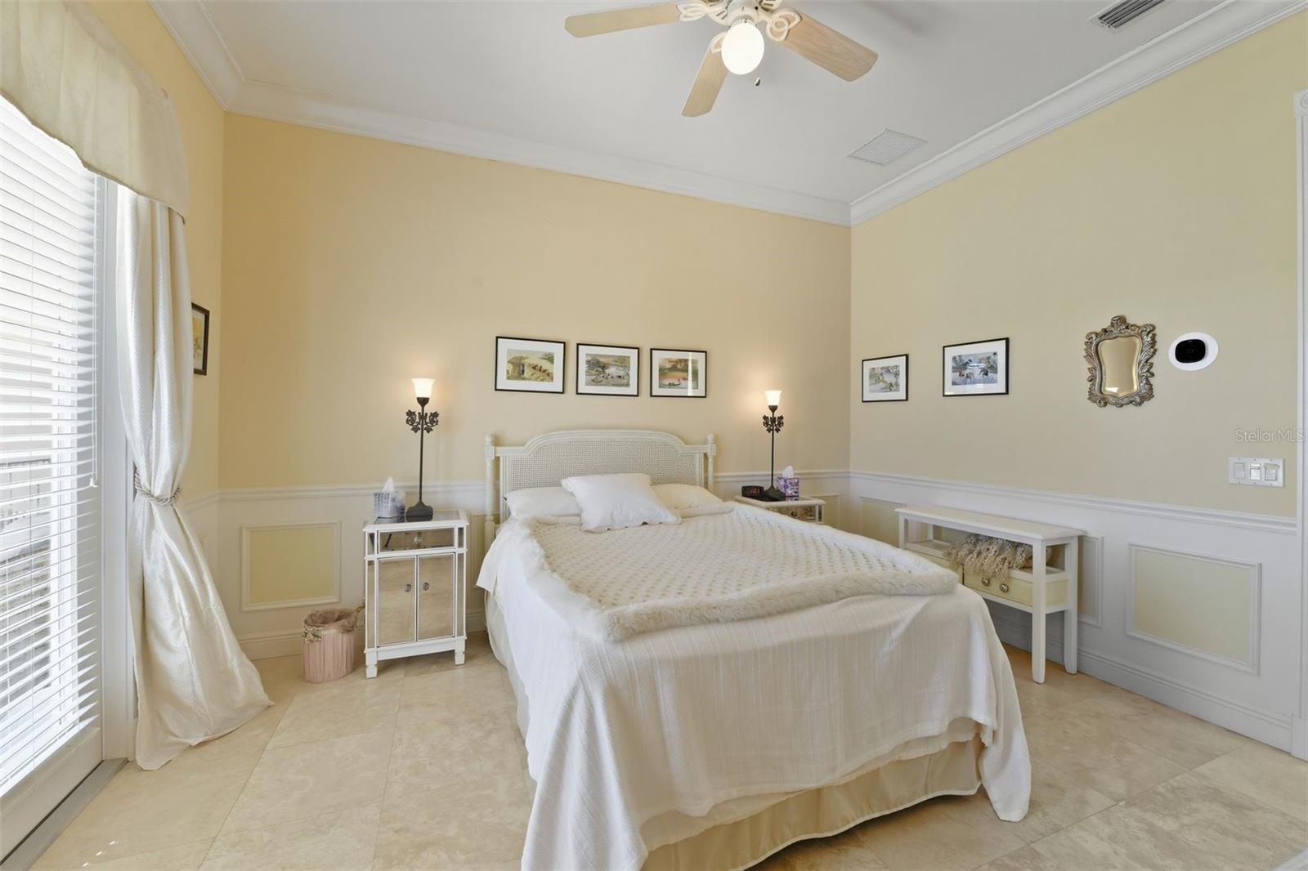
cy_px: 436
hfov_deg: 104.3
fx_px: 509
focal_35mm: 14
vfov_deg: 81.2
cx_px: 654
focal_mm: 14
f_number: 9
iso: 400
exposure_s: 1/30
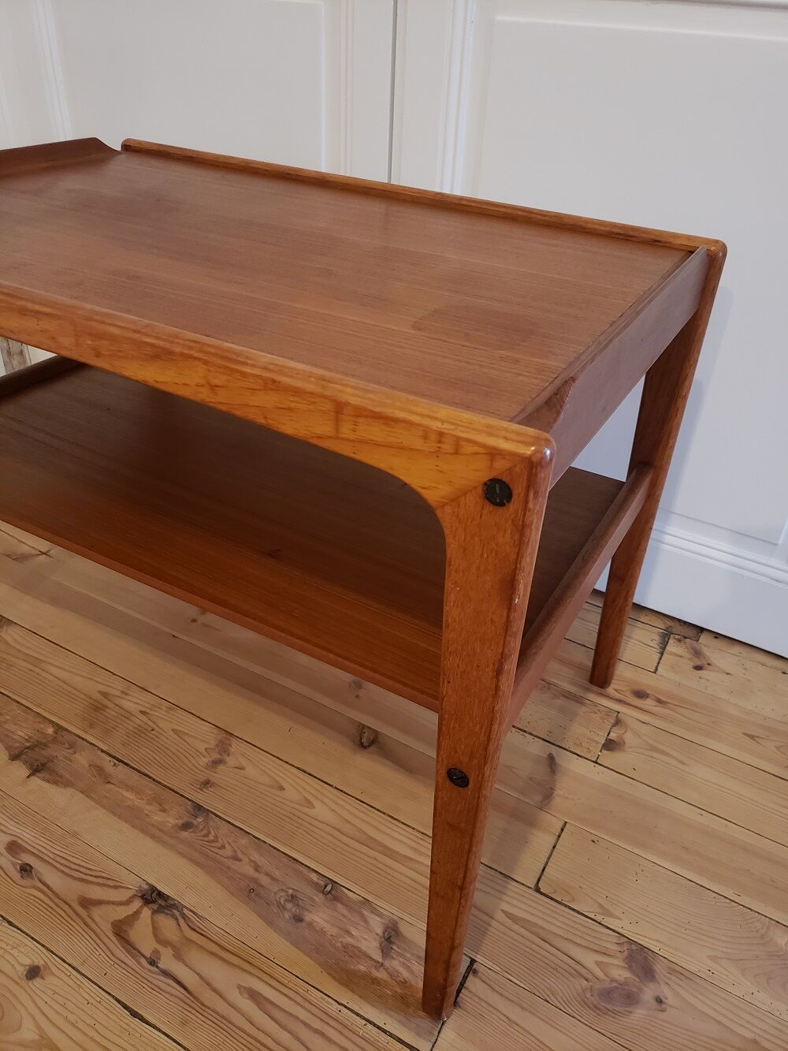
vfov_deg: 67.3
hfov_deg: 53.1
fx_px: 789
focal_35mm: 26
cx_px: 394
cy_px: 526
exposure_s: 1/33
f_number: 1.5
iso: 320
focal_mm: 4.3
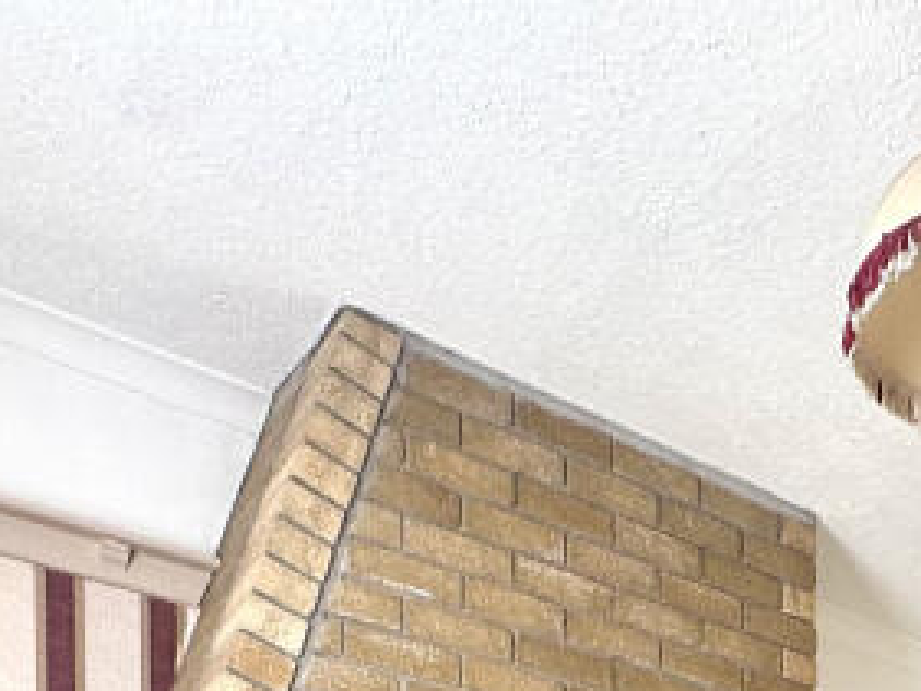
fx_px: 1357
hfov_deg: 34.3
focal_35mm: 51
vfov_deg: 20.5
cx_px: 908
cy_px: 1231
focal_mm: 2.22
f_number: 2.2
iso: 50
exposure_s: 1/99
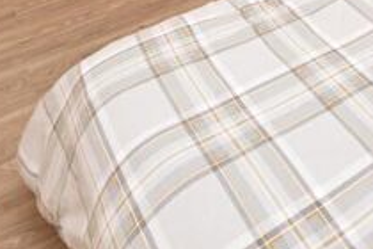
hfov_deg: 36.9
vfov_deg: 21.5
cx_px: 341
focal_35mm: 50
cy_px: -149
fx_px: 518
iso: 400
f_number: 4.5
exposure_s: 1/80
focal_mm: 10
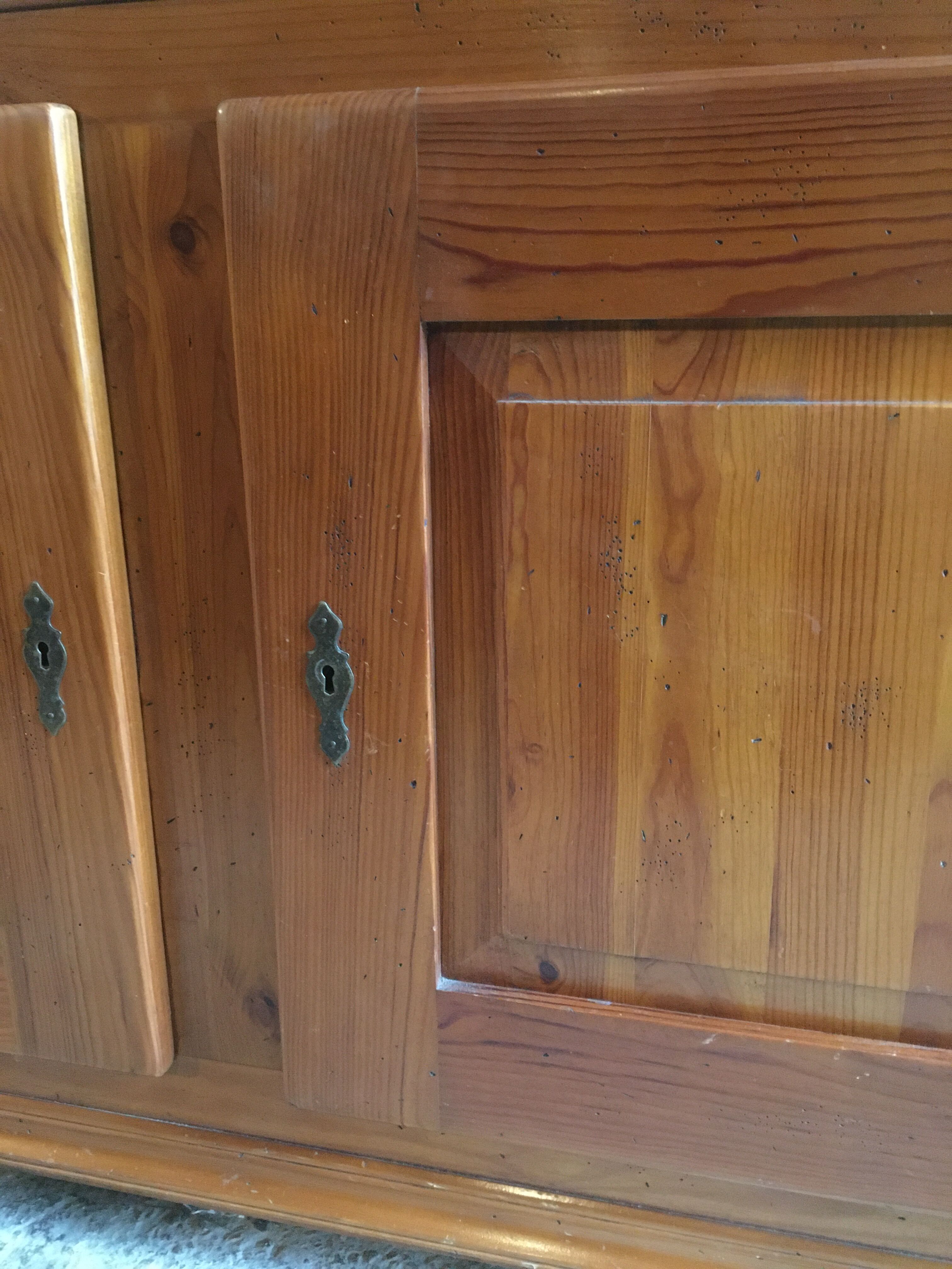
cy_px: 634
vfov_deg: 61.7
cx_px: 476
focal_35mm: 29
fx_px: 1063
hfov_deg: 48.2
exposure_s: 1/17
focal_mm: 4.15
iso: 640
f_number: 2.2
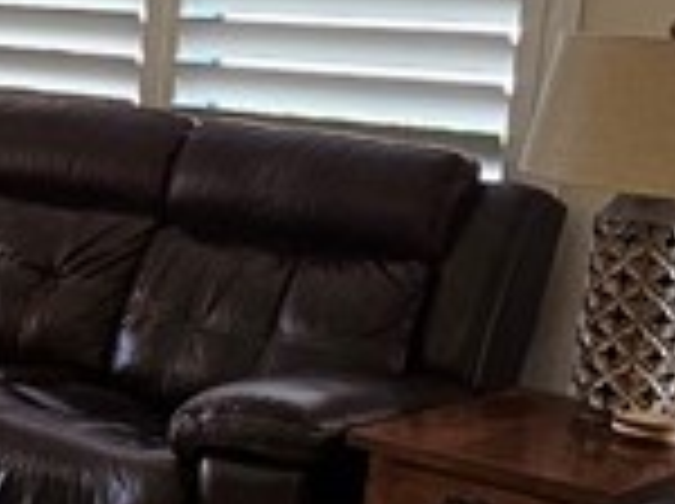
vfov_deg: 16.5
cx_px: -405
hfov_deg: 18.8
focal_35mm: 89
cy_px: 297
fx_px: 1733
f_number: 2.2
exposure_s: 1/60
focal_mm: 2.2
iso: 100
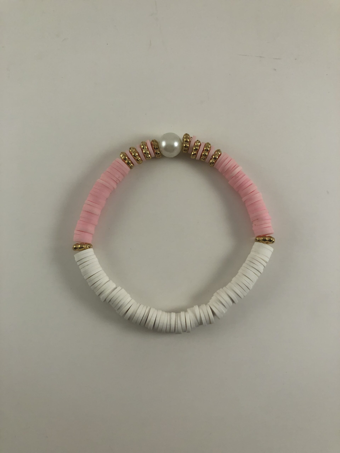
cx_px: 170
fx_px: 367
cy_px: 226
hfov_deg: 49.7
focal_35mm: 28
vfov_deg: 63.4
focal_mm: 3.99
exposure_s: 1/120
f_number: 1.8
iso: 50
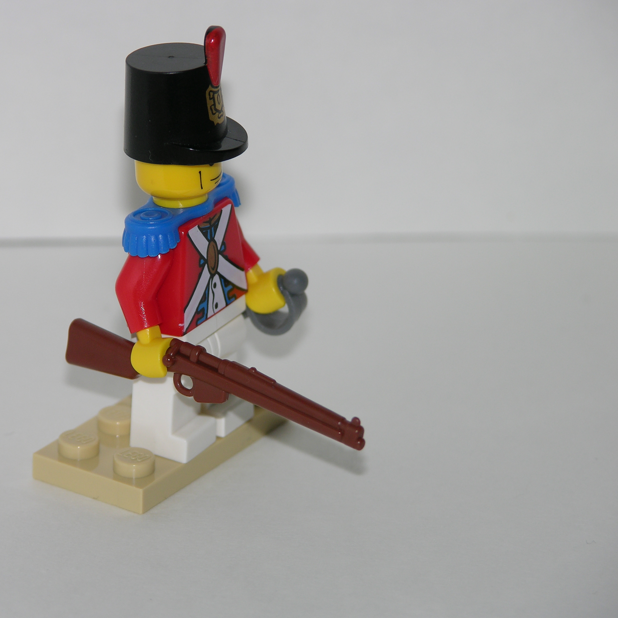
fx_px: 5555
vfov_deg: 6.4
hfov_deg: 6.4
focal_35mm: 275
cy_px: 296
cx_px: 223
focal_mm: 56.7
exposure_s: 1/253
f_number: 4.1
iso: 50
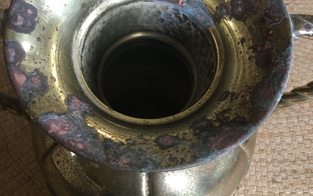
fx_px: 358
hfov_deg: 47.2
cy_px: 45
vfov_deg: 30.0
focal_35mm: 42
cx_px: 160
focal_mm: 4.15
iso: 200
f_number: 2.2
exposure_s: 1/33
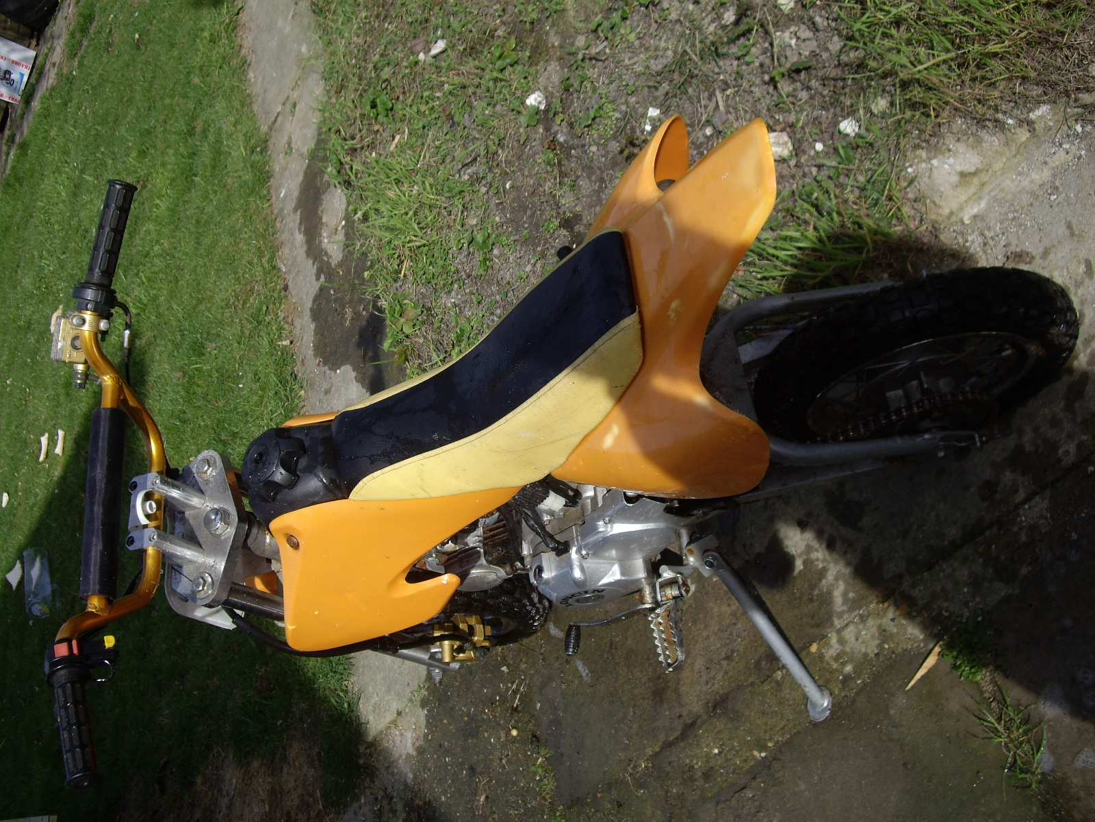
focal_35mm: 38
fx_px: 1202
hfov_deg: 49.0
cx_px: 548
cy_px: 411
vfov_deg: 37.7
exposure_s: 1/250
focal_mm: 7.9
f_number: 5.6
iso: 50
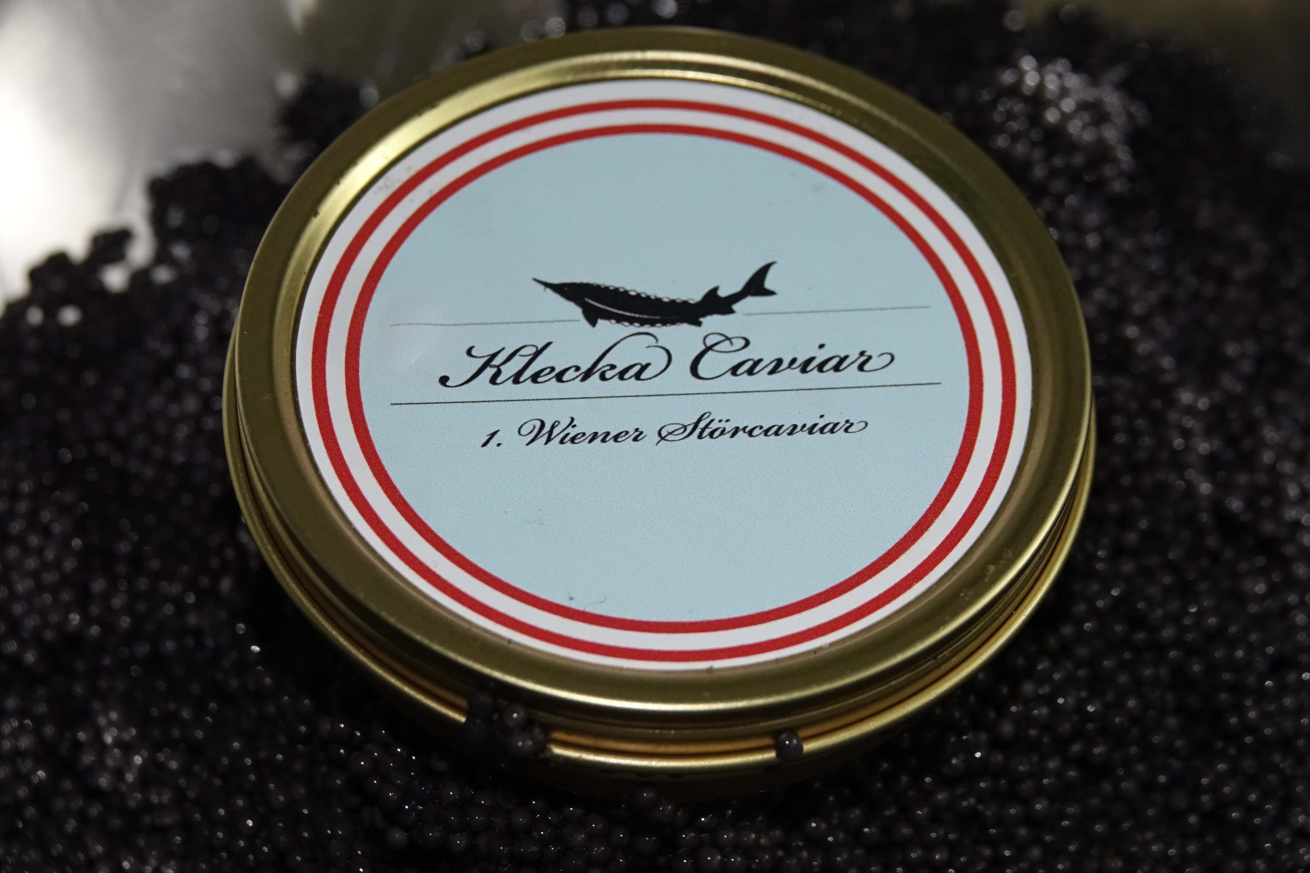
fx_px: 4330
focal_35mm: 119
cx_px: 655
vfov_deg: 11.5
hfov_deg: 17.2
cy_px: 436
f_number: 4
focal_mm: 43.48
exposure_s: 1/400
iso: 1000
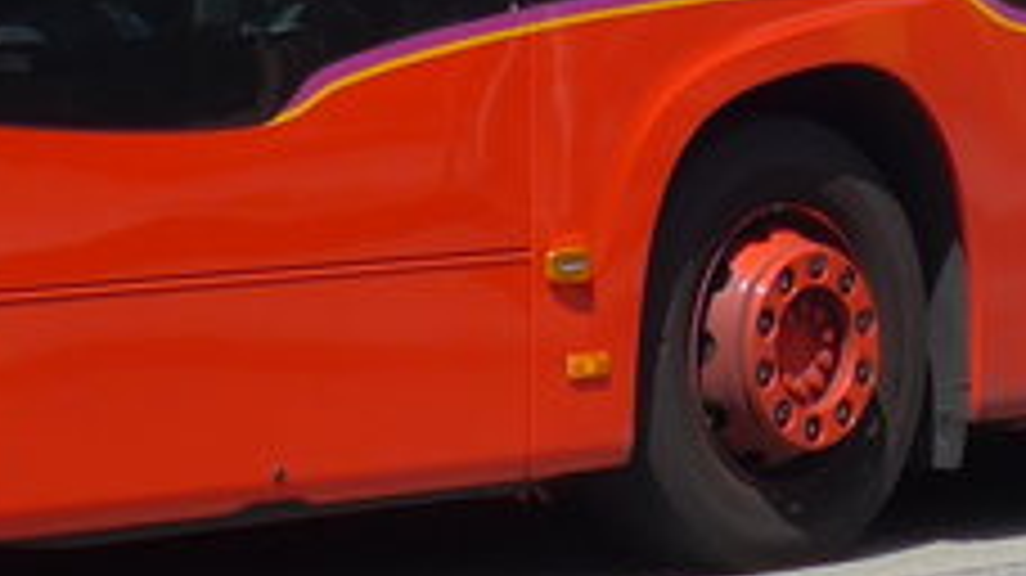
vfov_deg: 4.7
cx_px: 936
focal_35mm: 252
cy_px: -626
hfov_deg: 8.5
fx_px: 6853
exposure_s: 1/1600
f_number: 2.8
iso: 80
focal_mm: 9
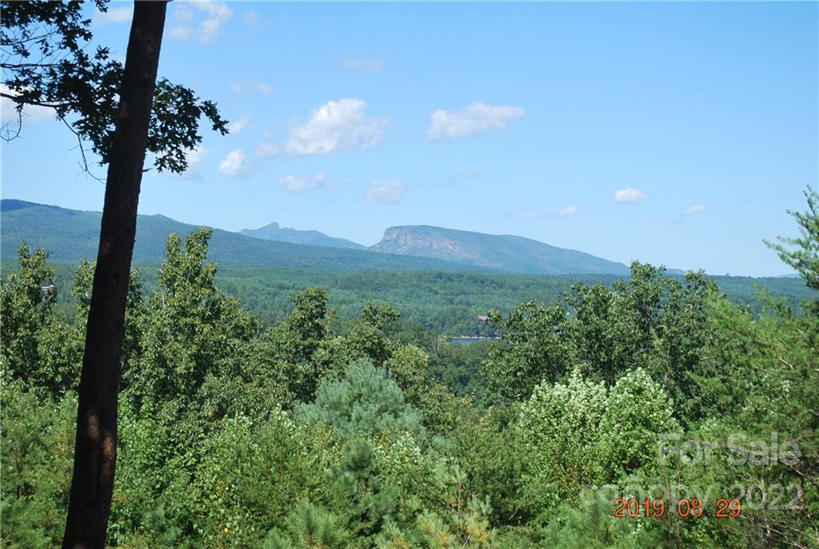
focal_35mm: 69
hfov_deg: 29.2
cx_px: 410
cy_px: 274
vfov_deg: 19.8
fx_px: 1573
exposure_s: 1/250
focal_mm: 46
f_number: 8
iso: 100
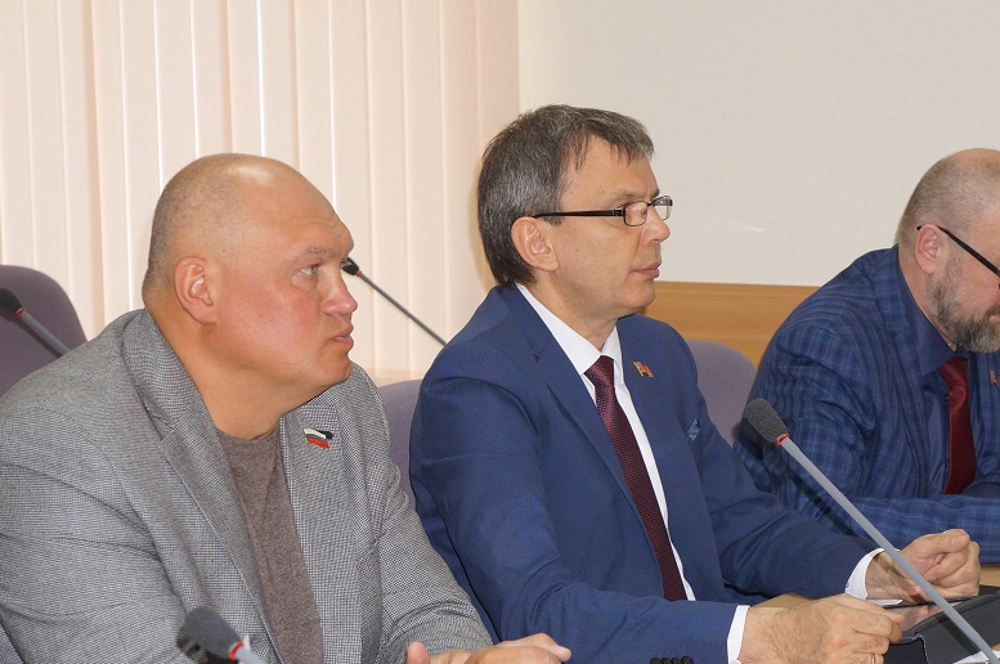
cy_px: 405
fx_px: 3014
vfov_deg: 12.6
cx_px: 538
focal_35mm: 109
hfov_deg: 18.8
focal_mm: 55
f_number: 5.6
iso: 1000
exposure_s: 1/160
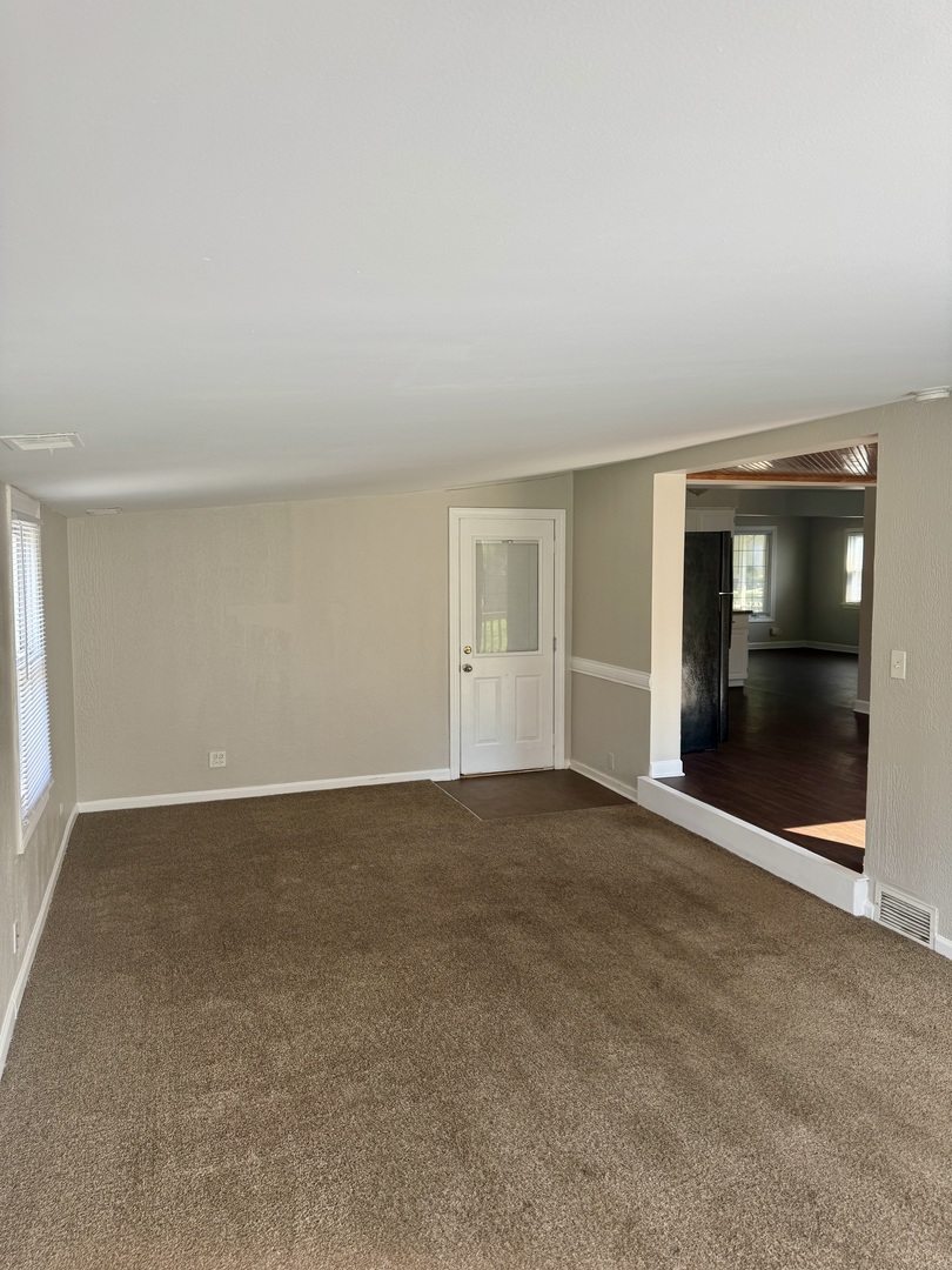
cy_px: 635
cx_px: 476
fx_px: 880
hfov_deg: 56.8
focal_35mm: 24
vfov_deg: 71.6
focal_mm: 6.76
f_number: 1.78
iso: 64
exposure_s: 1/197
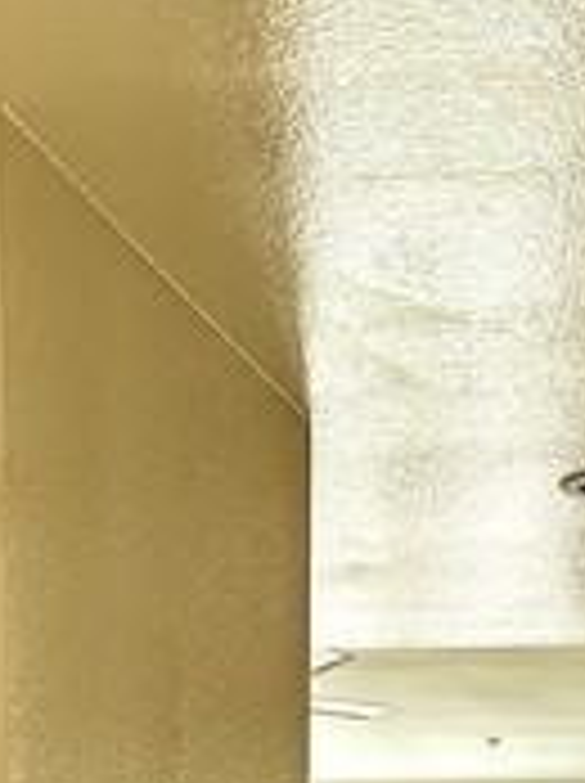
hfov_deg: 12.8
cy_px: 1314
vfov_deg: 15.3
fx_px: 2598
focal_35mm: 115
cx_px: 405
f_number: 1.5
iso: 64
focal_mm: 5.7
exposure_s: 1/135
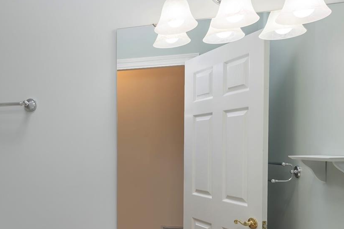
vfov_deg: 37.4
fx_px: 334
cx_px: 26
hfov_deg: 48.0
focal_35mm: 35
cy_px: 155
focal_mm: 14
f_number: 7.1
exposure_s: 1/200
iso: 200
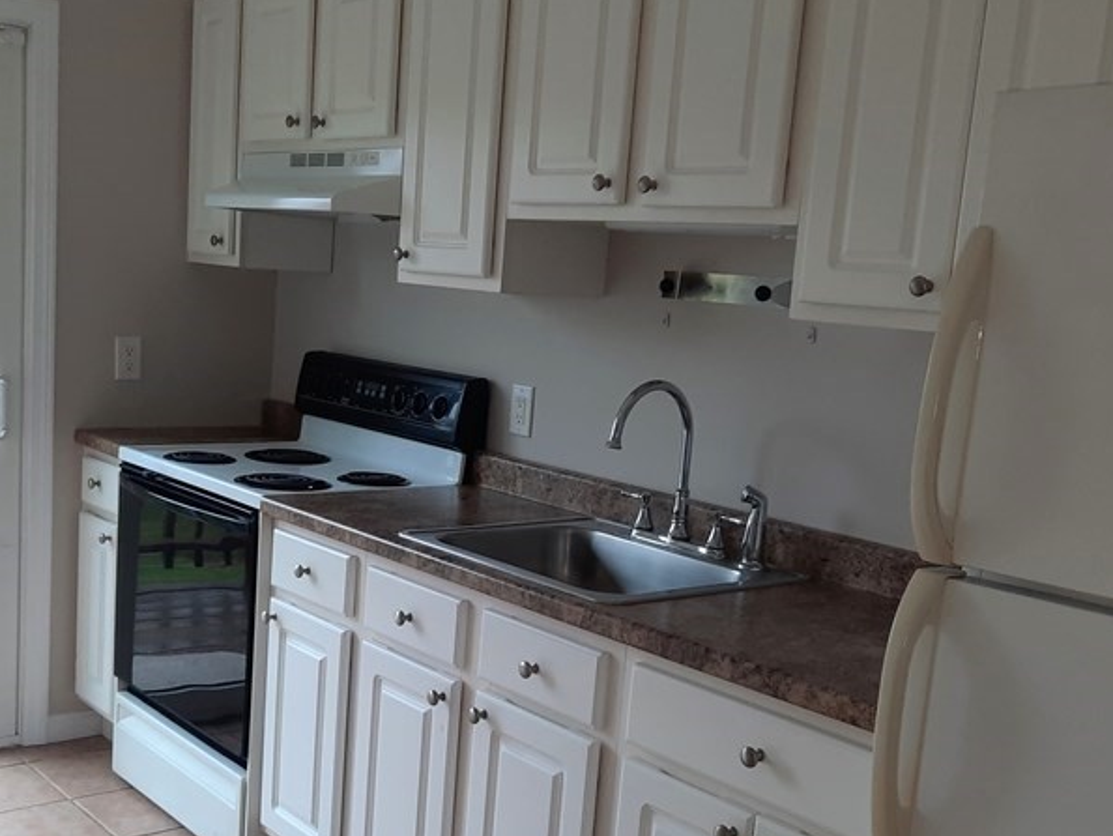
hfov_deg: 43.6
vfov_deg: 33.4
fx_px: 1383
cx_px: 447
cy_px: 527
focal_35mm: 43
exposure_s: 1/60
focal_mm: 4.6
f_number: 2
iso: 125
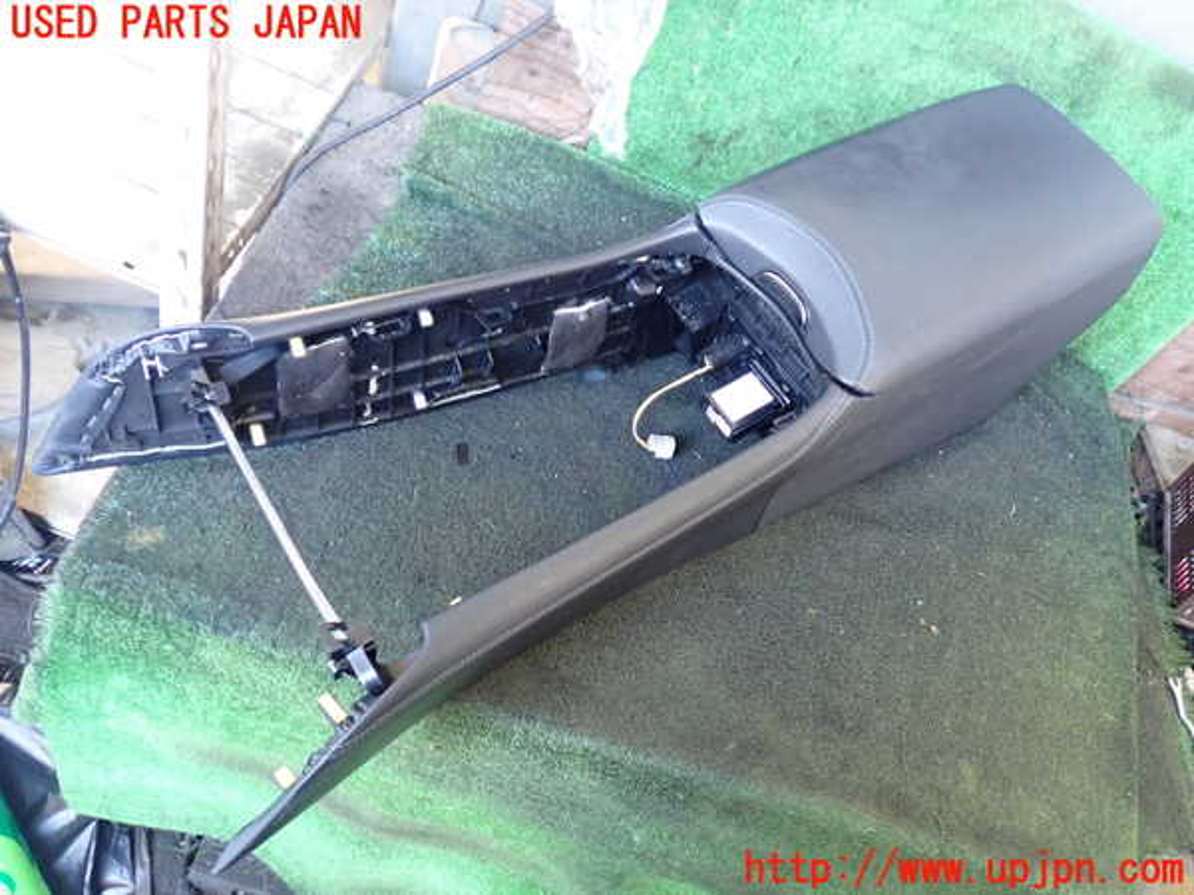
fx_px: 1035
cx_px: 597
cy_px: 448
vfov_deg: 46.8
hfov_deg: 60.0
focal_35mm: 30
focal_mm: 5.4
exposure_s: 1/30
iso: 640
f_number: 2.3
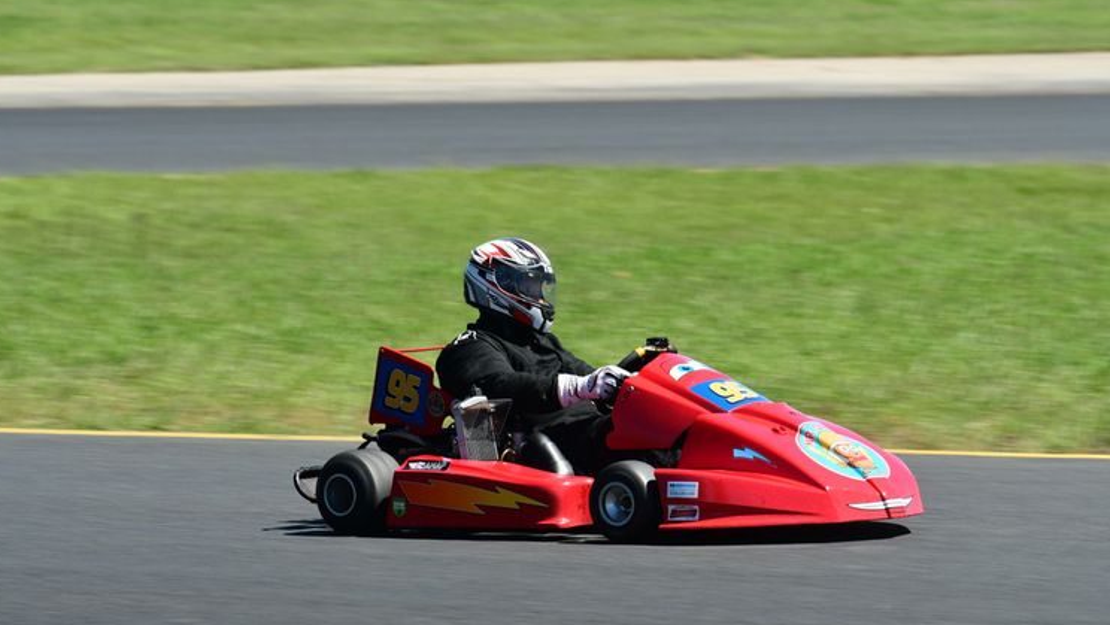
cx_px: 562
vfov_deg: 3.8
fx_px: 9451
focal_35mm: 321
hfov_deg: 6.7
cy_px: 295
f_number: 11
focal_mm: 190
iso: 250
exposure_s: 1/250
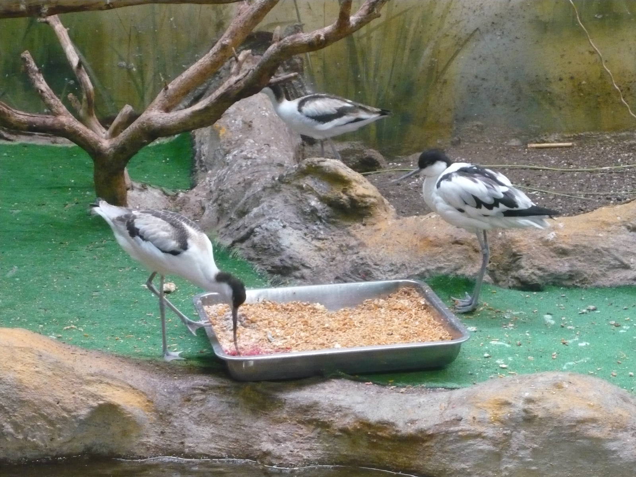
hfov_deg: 19.6
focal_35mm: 100
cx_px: 318
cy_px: 238
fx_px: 1837
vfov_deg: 14.8
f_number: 5.1
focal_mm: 16.5
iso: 800
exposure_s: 1/40
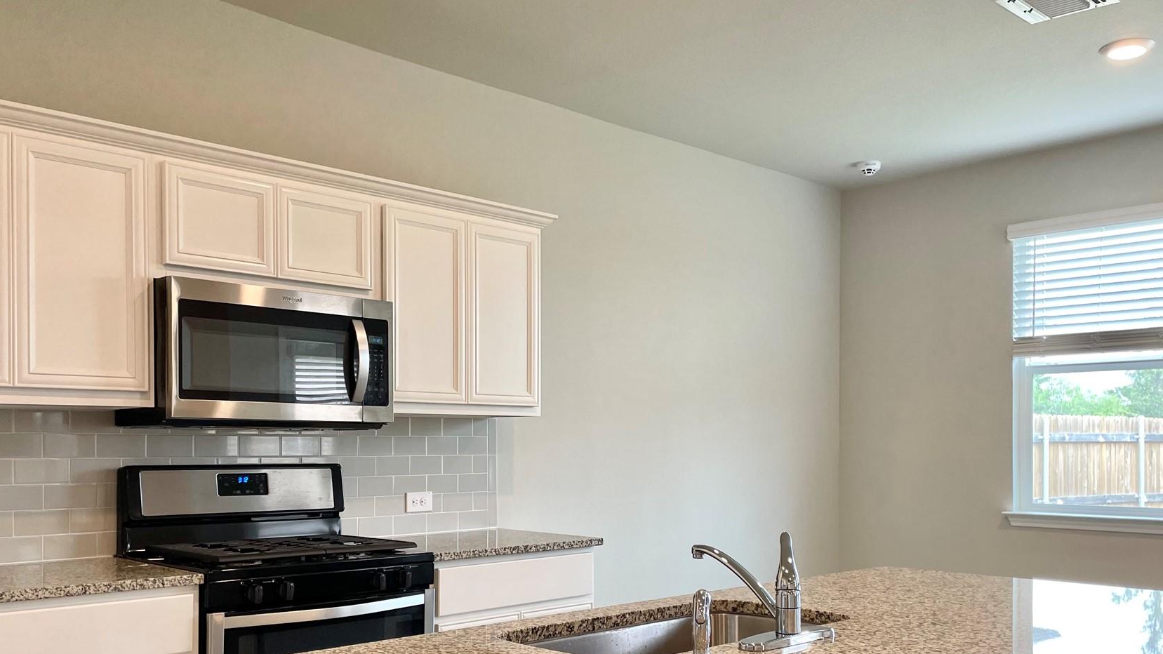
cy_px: 461
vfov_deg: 33.3
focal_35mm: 35
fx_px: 1079
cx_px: 614
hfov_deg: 56.6
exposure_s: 1/120
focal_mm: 4.2
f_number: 1.6
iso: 100
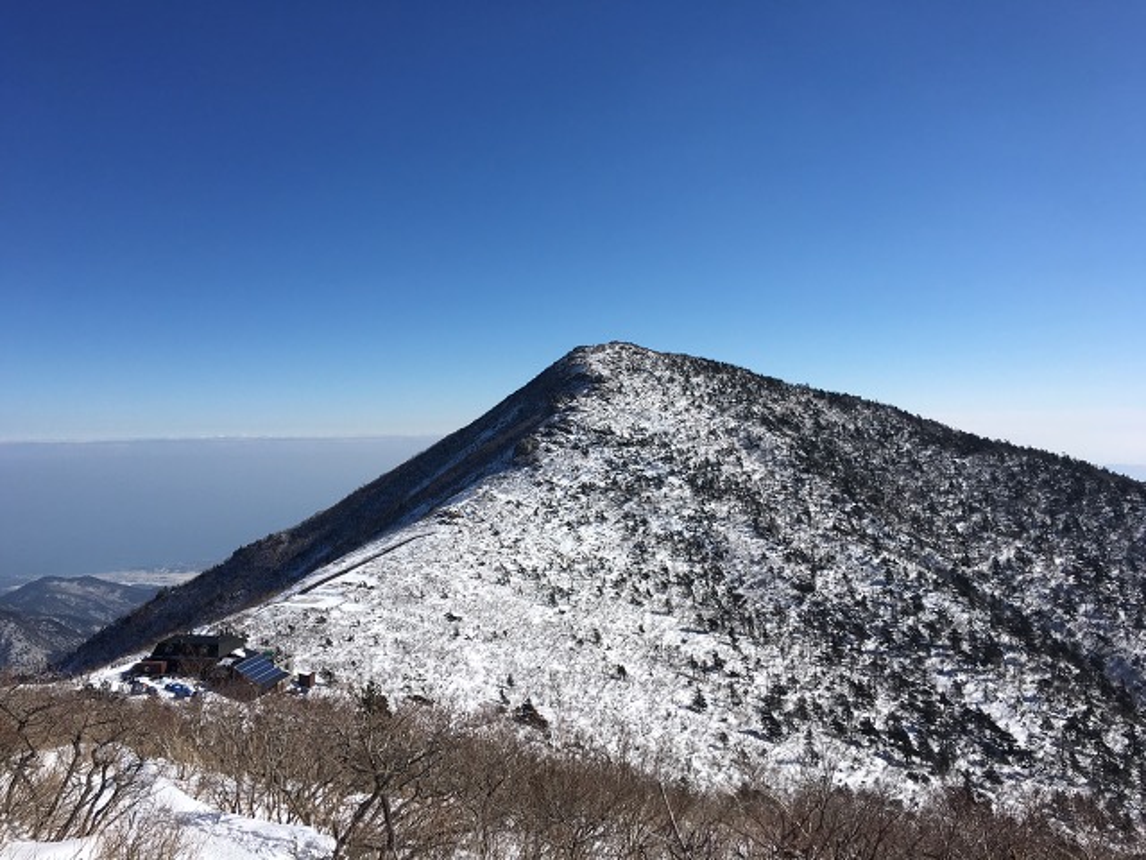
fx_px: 960
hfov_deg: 61.7
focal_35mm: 29
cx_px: 573
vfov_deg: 48.2
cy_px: 430
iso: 25
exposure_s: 1/3497
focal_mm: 4.15
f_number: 2.2
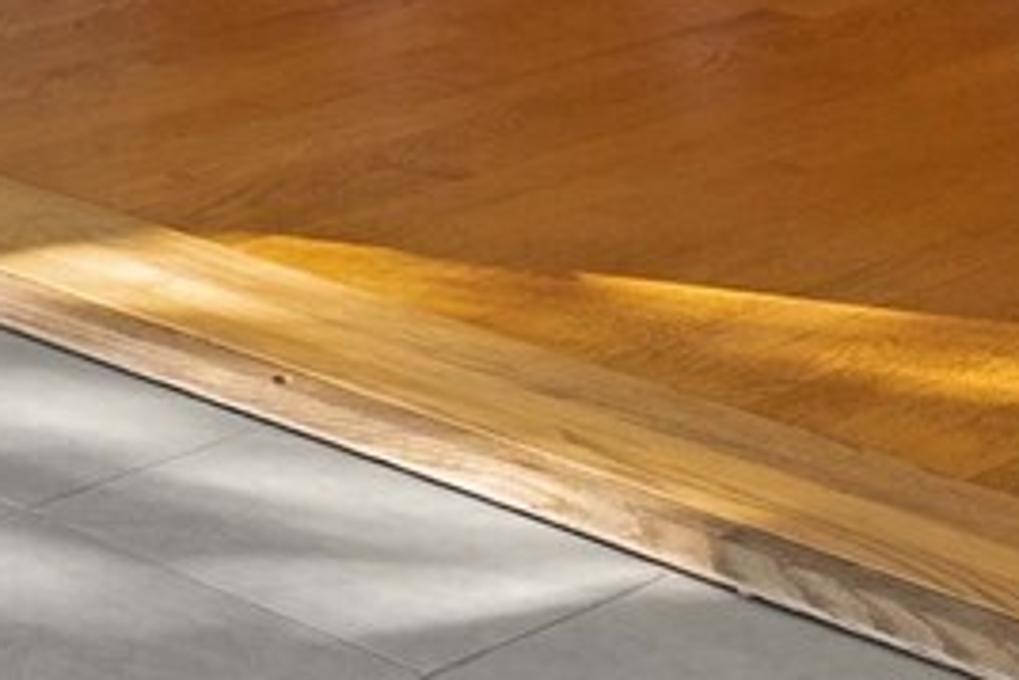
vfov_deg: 10.7
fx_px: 3228
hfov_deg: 13.5
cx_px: -1363
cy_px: -817
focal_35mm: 114
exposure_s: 1/13
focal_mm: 18
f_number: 8
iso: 1000
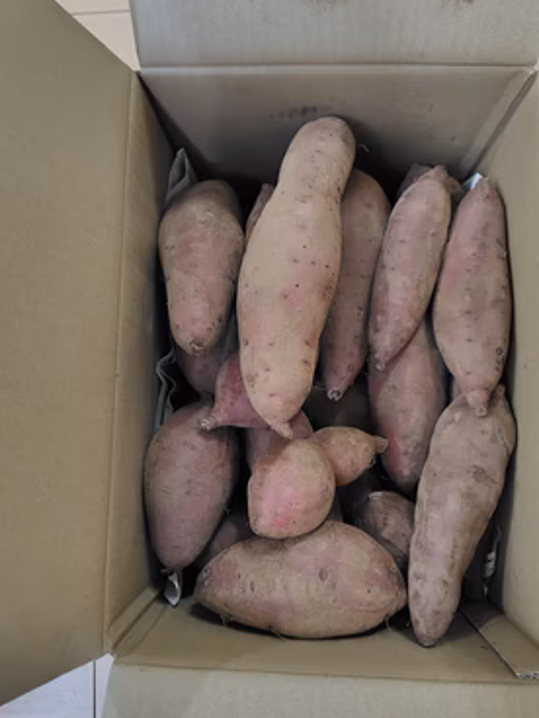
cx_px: 281
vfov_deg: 69.4
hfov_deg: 54.9
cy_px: 361
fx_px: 519
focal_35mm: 25
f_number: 1.9
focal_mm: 5.6
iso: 1700
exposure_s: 1/60
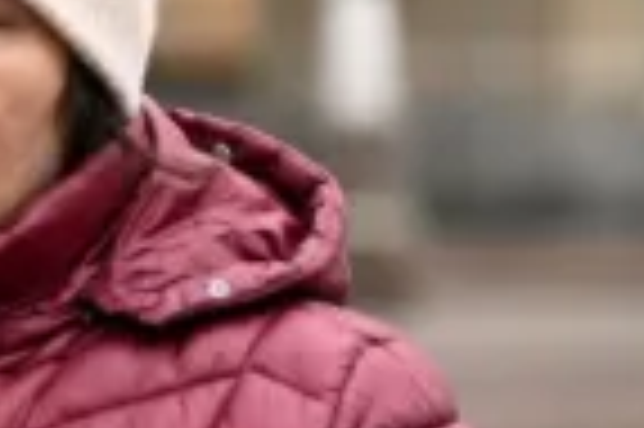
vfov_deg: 2.2
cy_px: 500
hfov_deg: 3.3
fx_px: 11007
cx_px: -1013
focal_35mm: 616
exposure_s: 1/2000
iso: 2500
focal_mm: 116
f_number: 2.8
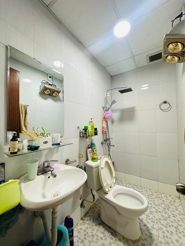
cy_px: 123
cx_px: 92
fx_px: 100
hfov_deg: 85.7
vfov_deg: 102.1
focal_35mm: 14
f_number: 2.2
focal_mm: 2.22
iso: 250
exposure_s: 1/100
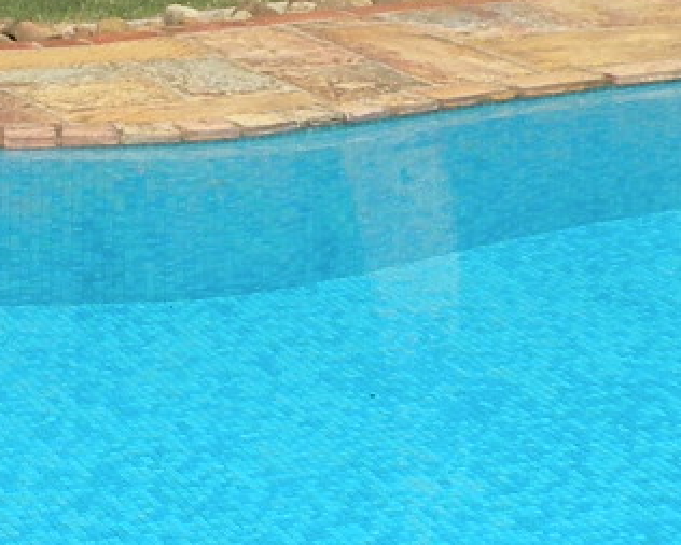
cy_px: -304
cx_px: 69
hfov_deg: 11.2
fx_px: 3448
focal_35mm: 171
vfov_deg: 8.8
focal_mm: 4.7
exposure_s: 1/134
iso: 64
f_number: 5
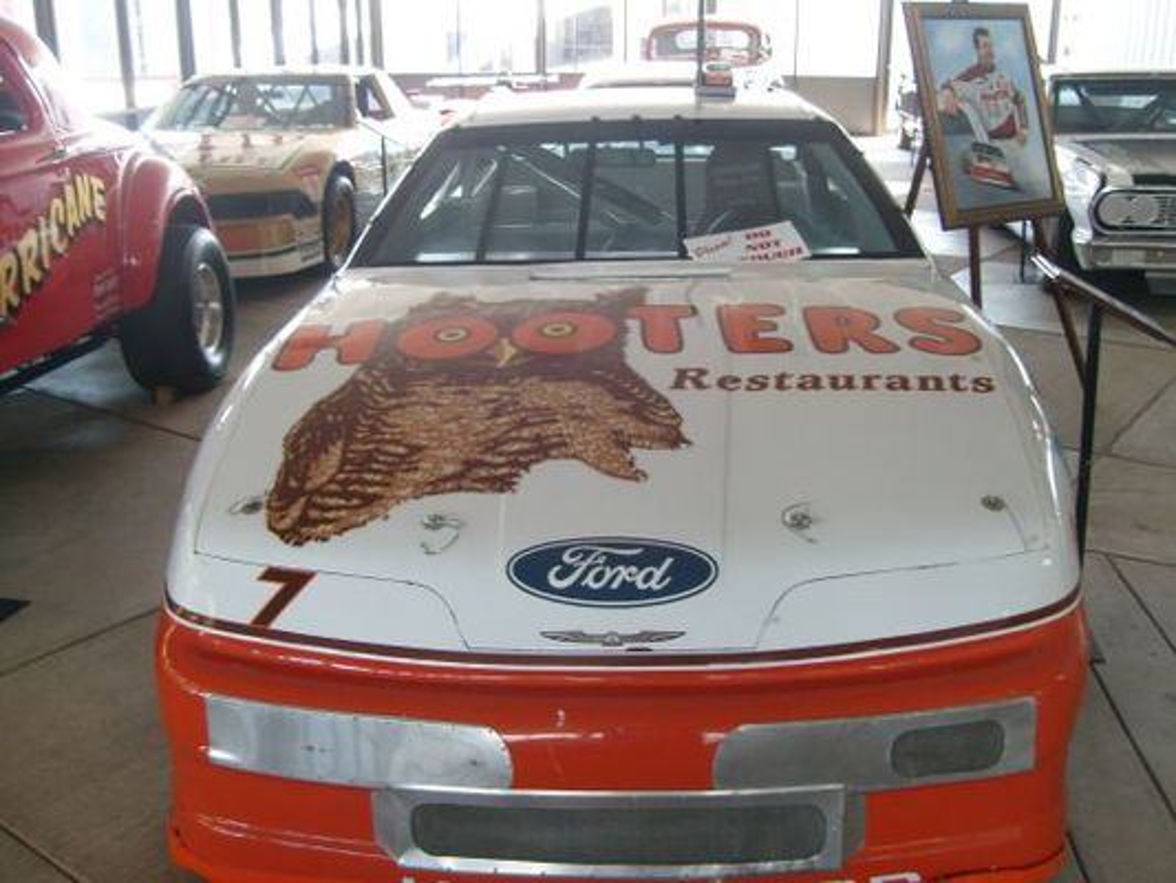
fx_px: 1189
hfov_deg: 52.6
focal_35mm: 35
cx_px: 588
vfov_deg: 40.7
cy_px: 442
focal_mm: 5.8
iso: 80
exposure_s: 1/45
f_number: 2.8
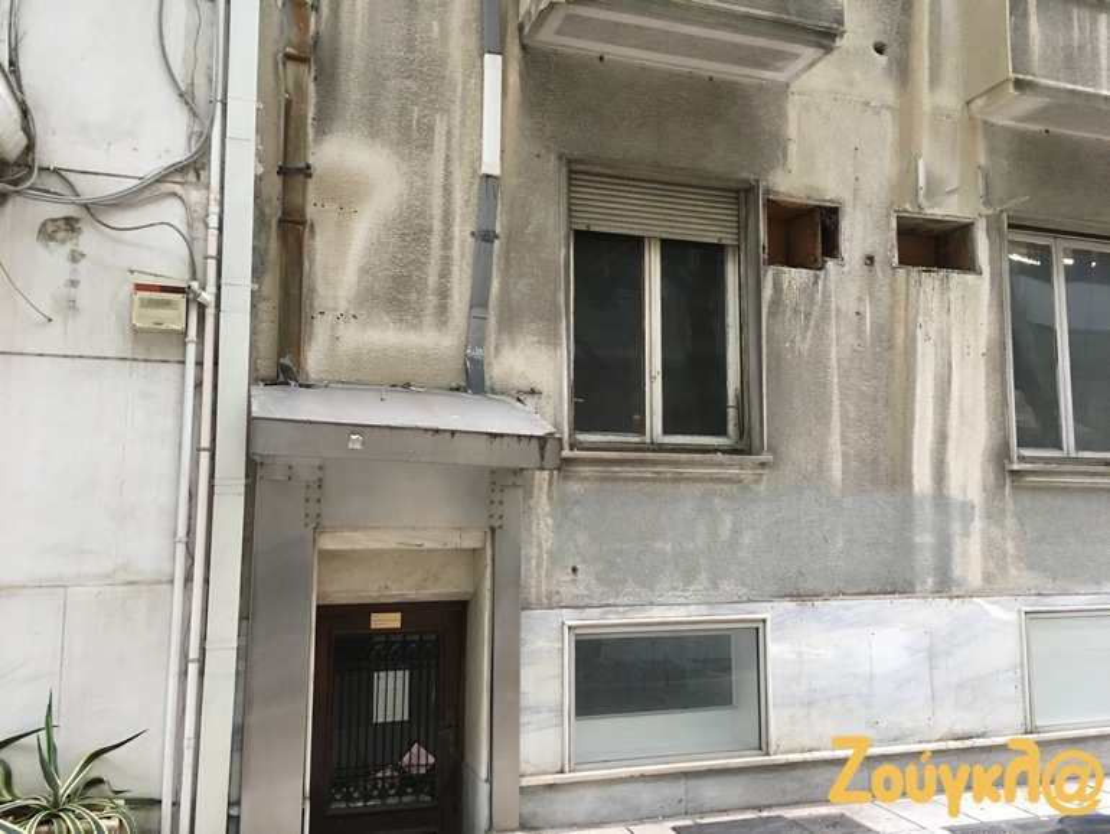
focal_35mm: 29
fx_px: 930
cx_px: 555
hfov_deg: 61.6
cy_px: 417
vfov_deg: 48.3
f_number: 2.2
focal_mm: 4.15
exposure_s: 1/33
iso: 160
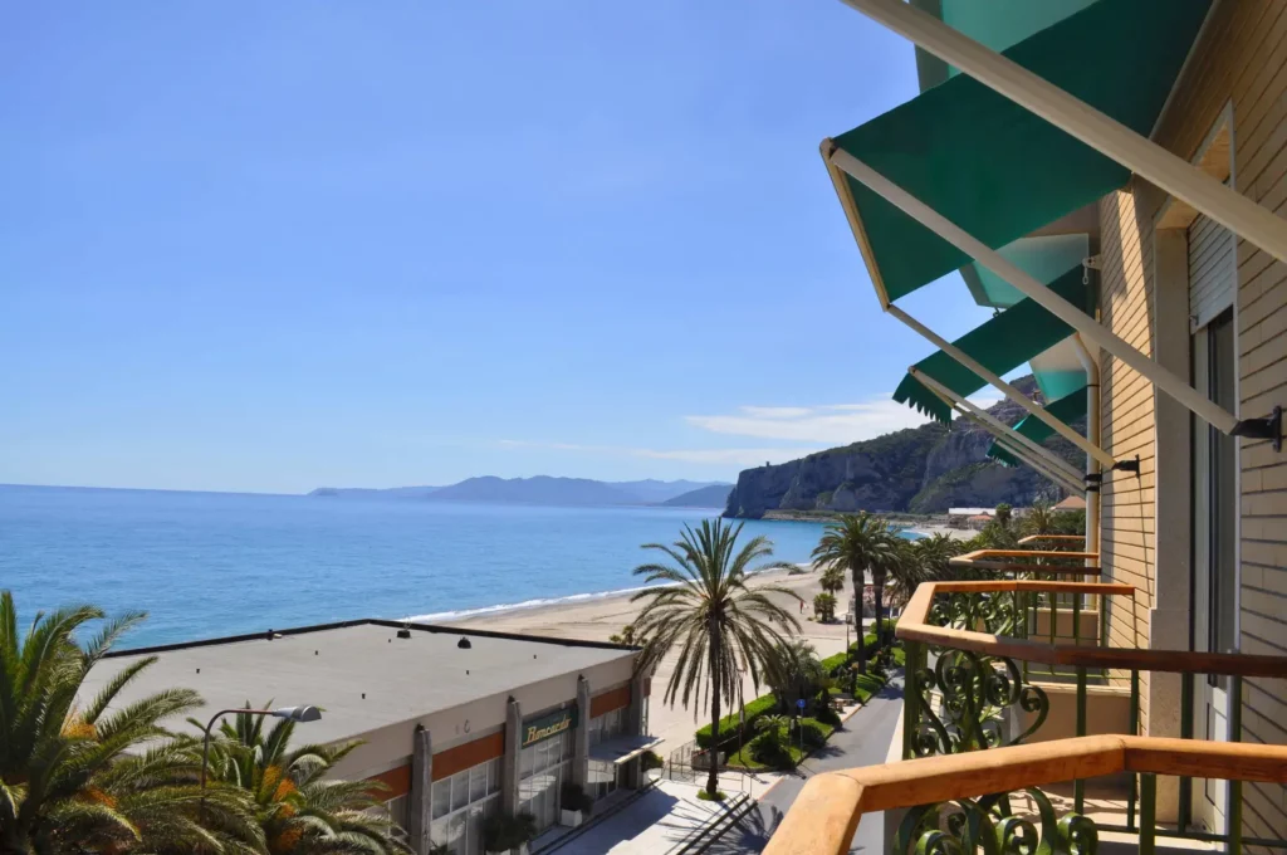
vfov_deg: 47.8
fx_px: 964
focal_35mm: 27
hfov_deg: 67.4
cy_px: 428
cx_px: 644
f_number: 10
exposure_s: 1/400
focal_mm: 18
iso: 200
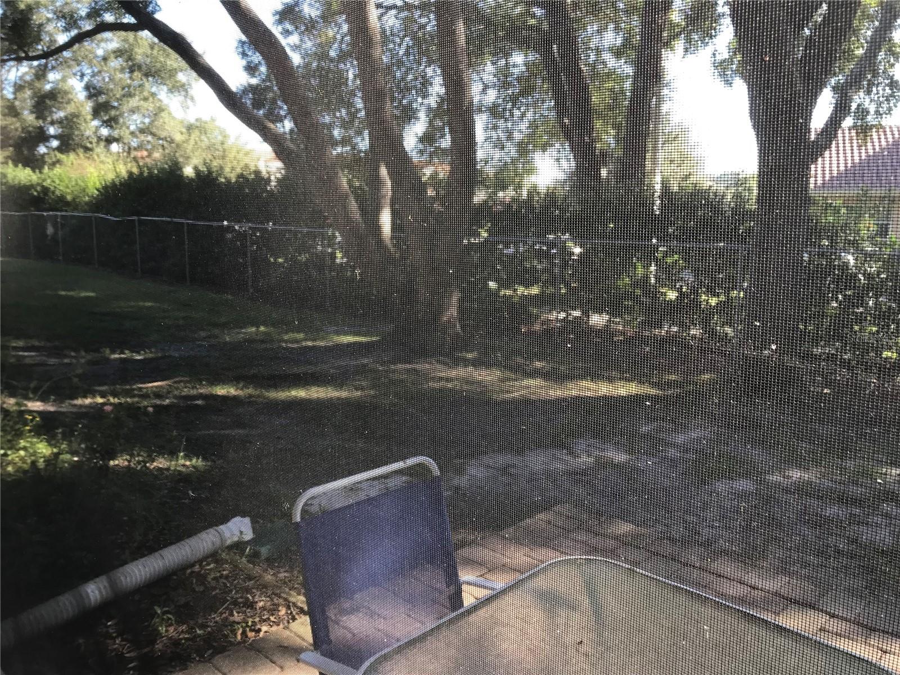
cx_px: 450
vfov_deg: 49.7
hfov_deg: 63.4
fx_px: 728
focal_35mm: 28
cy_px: 338
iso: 25
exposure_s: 1/120
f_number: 1.8
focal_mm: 3.99
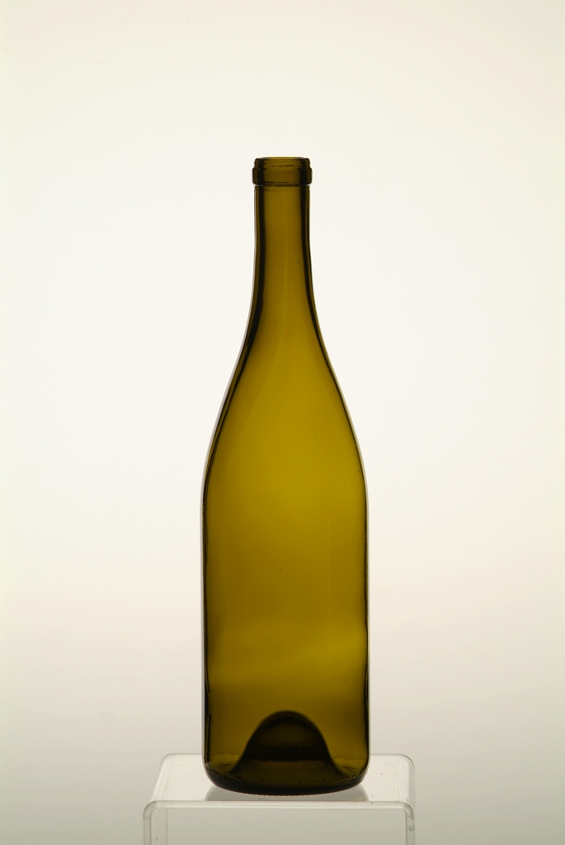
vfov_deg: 13.0
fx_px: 3711
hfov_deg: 8.7
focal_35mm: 158
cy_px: 422
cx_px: 282
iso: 100
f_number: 16
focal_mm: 105
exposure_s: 1/90
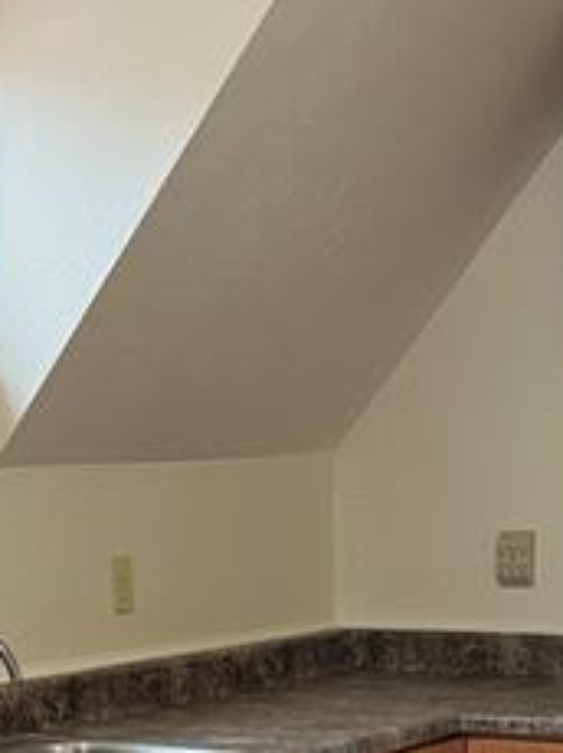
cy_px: 936
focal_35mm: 87
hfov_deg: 16.9
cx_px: 237
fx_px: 1890
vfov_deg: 20.8
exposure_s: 1/60
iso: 100
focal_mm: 5.1
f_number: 1.6
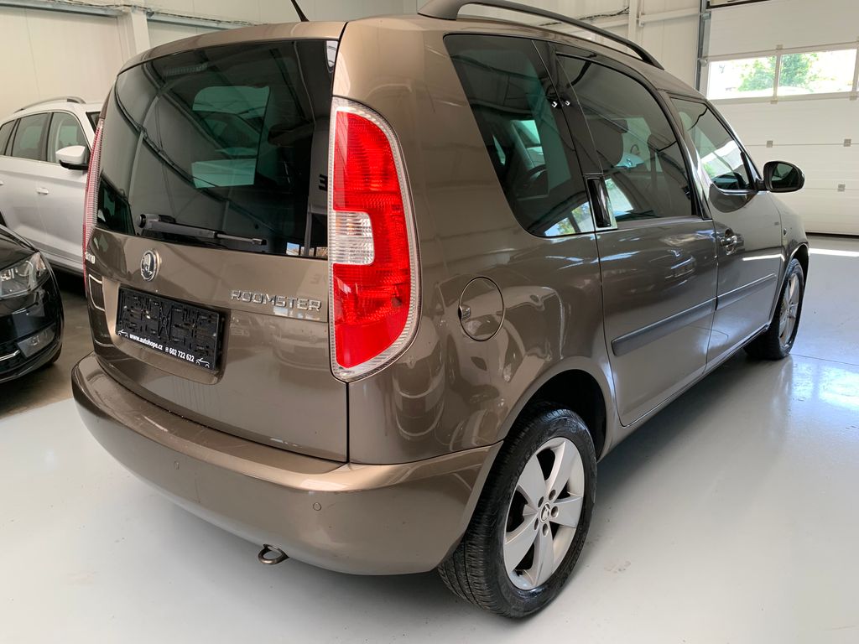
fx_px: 645
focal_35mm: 26
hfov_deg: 67.3
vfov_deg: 53.1
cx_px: 430
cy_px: 322
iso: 100
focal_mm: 4.25
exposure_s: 1/93
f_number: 1.8
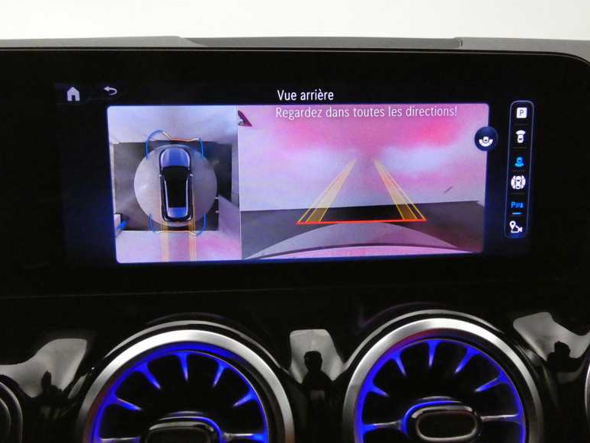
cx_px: 287
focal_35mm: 31
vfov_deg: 45.5
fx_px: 529
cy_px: 223
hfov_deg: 58.3
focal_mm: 5.3
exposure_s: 1/100
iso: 3200
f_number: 3.3
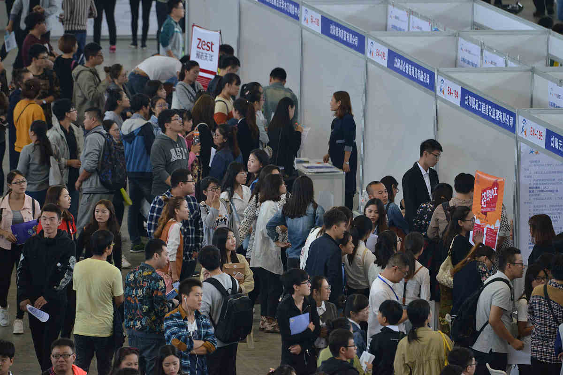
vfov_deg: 4.2
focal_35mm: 330
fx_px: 5160
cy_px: 188
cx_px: 282
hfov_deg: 6.2
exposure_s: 1/125
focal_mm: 330
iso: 1600
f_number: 5.6
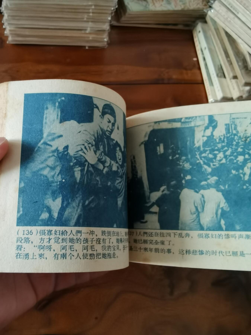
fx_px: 261
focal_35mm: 27
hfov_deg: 51.4
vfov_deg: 65.3
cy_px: 168
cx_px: 126
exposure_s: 1/20
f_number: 2.2
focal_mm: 2.26
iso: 640
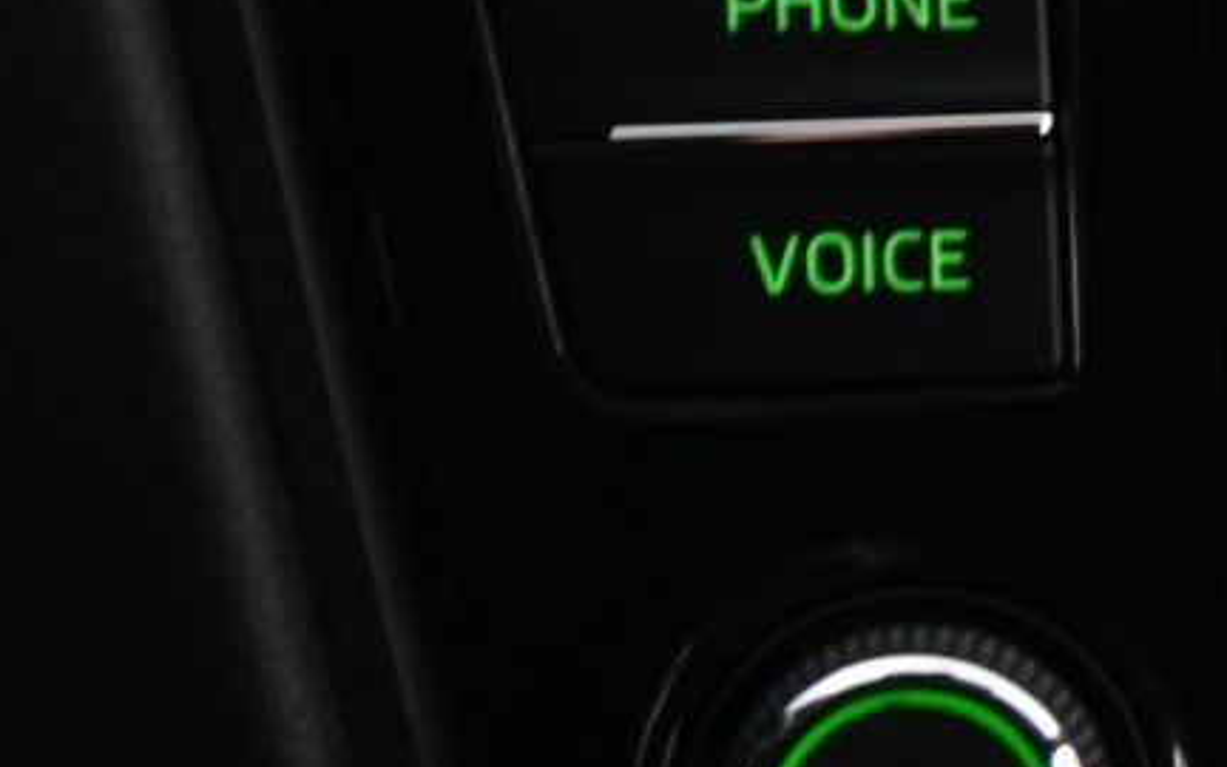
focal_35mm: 176
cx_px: 2250
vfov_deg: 7.5
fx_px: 5885
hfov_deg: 11.1
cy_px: 361
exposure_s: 1/15
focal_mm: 46
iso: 2000
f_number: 4
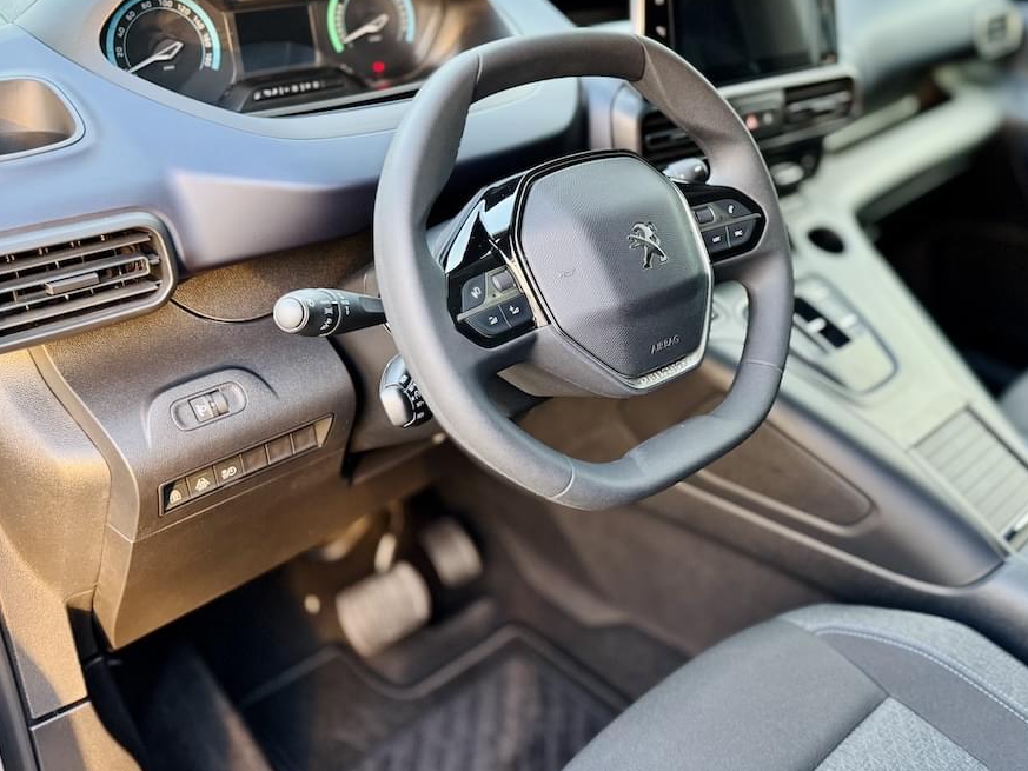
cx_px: 619
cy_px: 328
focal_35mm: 33
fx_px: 980
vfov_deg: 42.8
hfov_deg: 54.9
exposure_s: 1/60
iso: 250
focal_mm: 6.76
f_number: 1.78
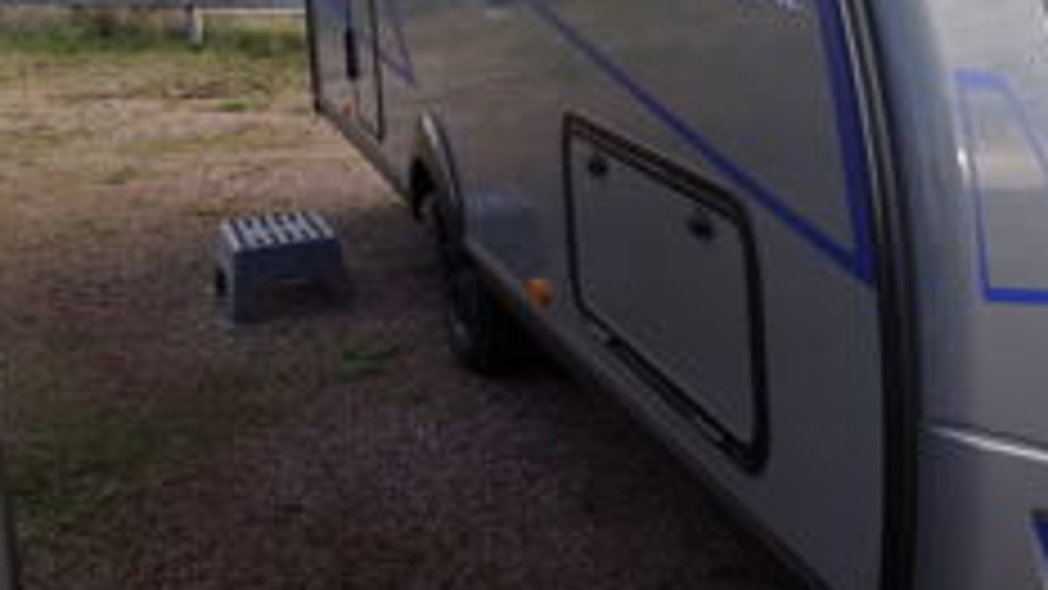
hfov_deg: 33.8
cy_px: 45
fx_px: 1556
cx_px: 1061
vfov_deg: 20.9
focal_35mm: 56
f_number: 3.6
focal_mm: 4.5
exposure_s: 1/220
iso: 80
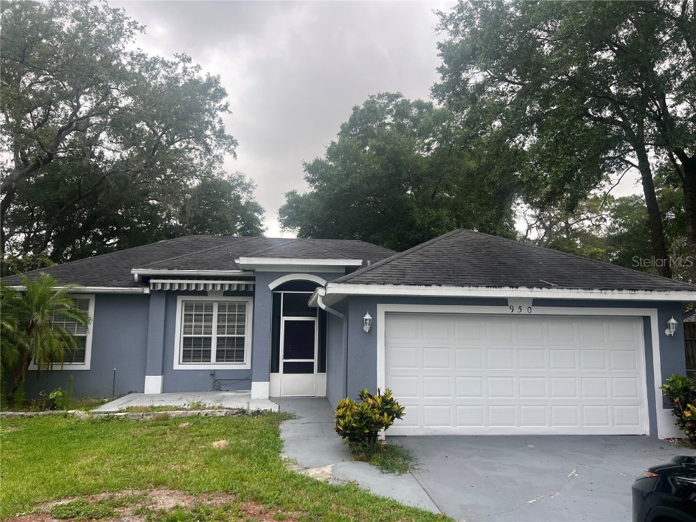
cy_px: 261
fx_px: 523
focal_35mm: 26
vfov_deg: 53.1
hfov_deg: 67.3
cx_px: 348
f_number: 1.5
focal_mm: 5.7
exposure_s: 1/692
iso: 50
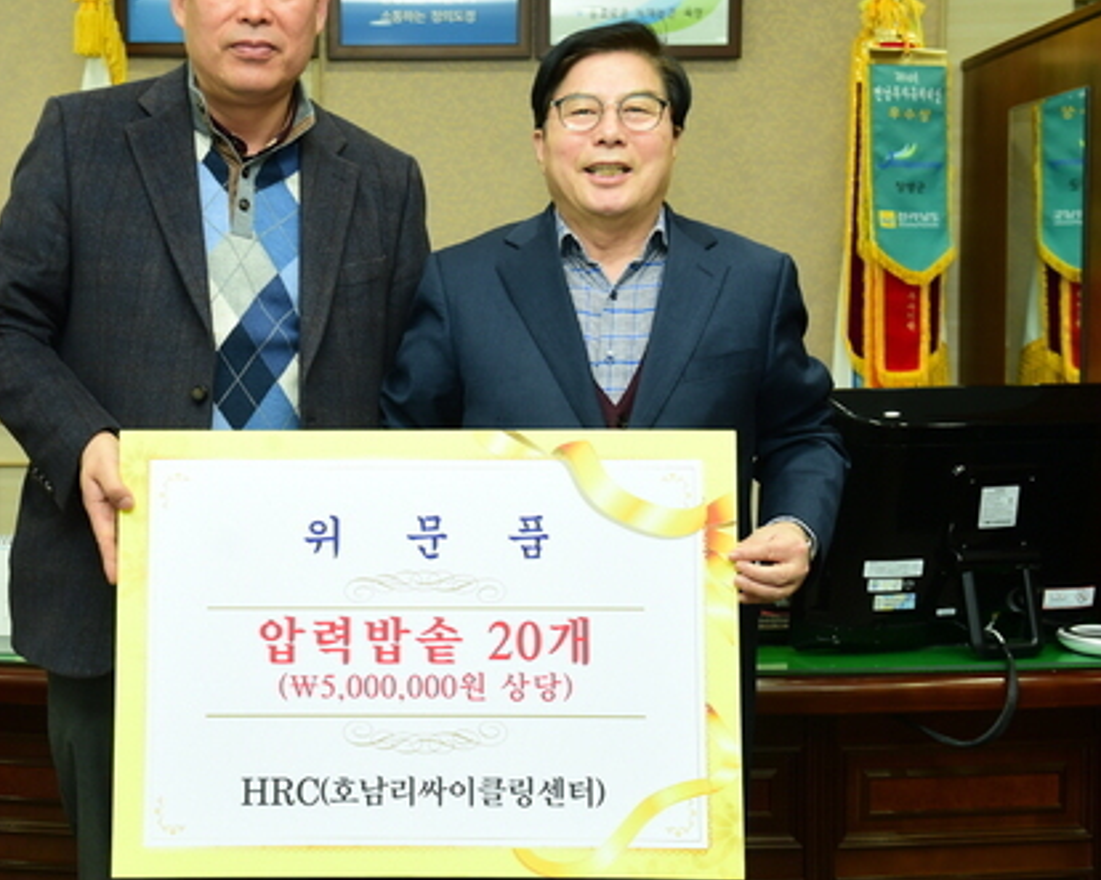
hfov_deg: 33.4
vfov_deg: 27.1
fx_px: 1824
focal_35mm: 56
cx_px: 391
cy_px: 396
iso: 640
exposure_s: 1/160
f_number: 4
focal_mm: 38
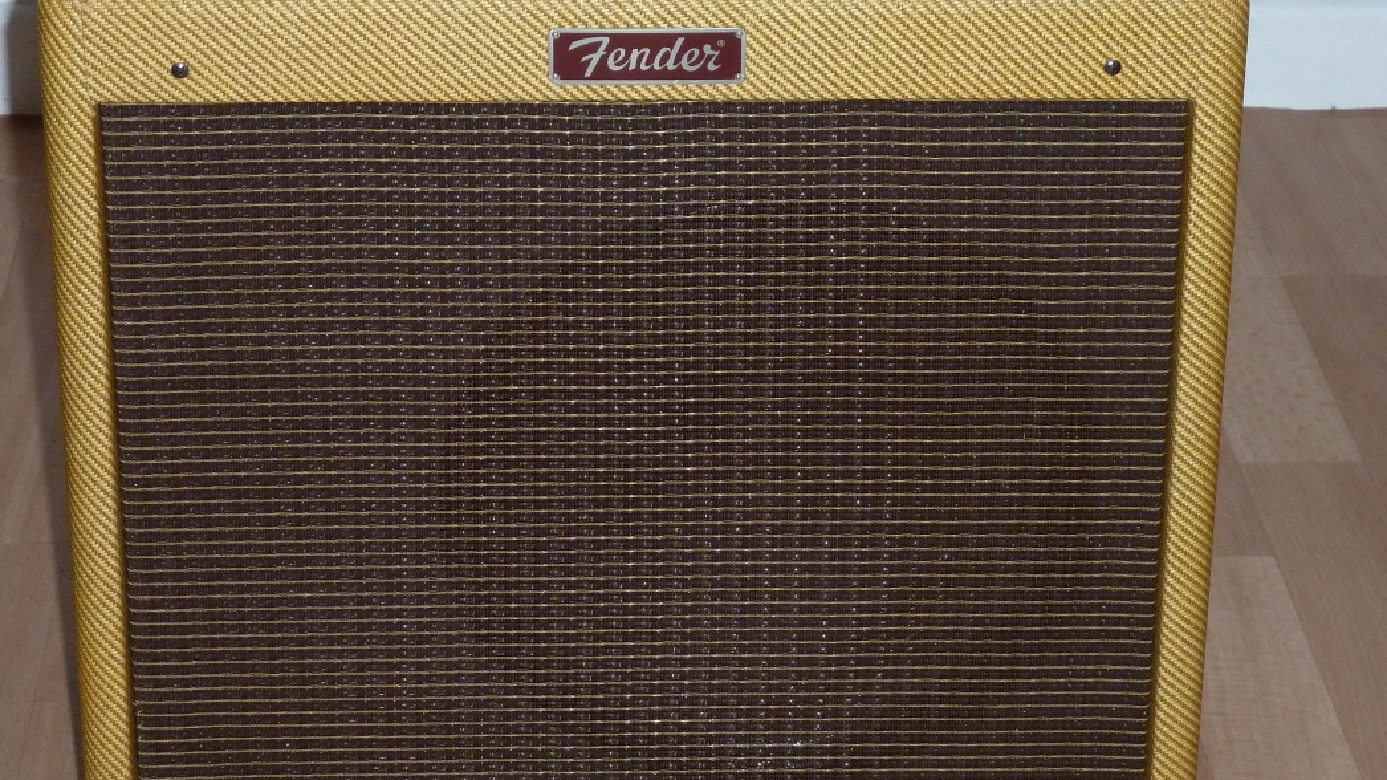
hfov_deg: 22.2
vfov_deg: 12.6
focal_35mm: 96
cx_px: 621
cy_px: 345
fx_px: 3530
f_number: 4.1
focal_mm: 11.9
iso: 320
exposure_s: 1/125
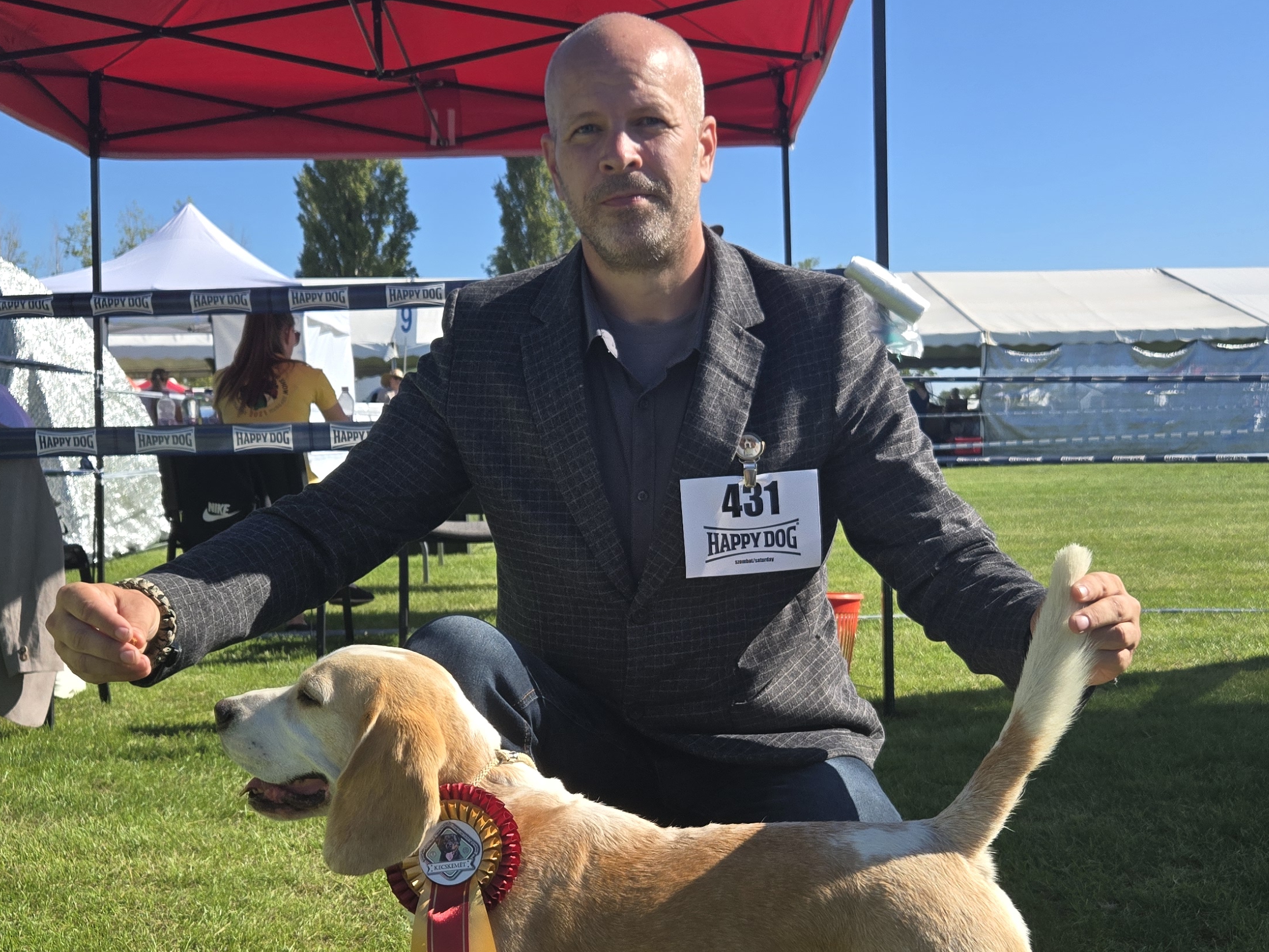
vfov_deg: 34.1
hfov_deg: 44.8
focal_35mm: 42
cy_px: 619
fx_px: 1540
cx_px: 680
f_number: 1.8
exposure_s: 1/2921
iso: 50
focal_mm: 5.4
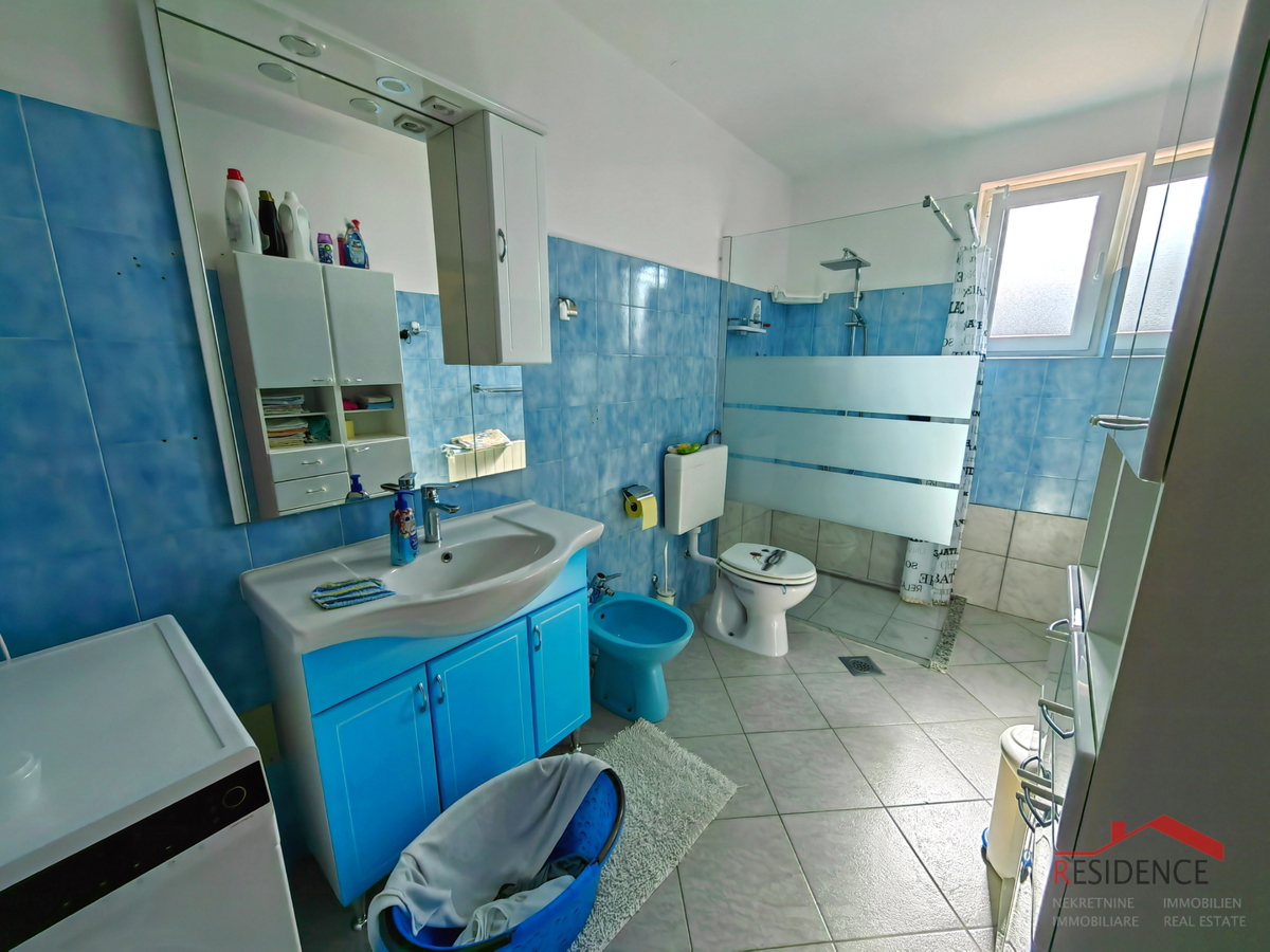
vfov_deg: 89.9
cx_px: 635
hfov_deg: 106.2
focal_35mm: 13
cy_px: 476
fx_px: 477
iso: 50
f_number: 2.2
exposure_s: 1/177
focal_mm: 1.76
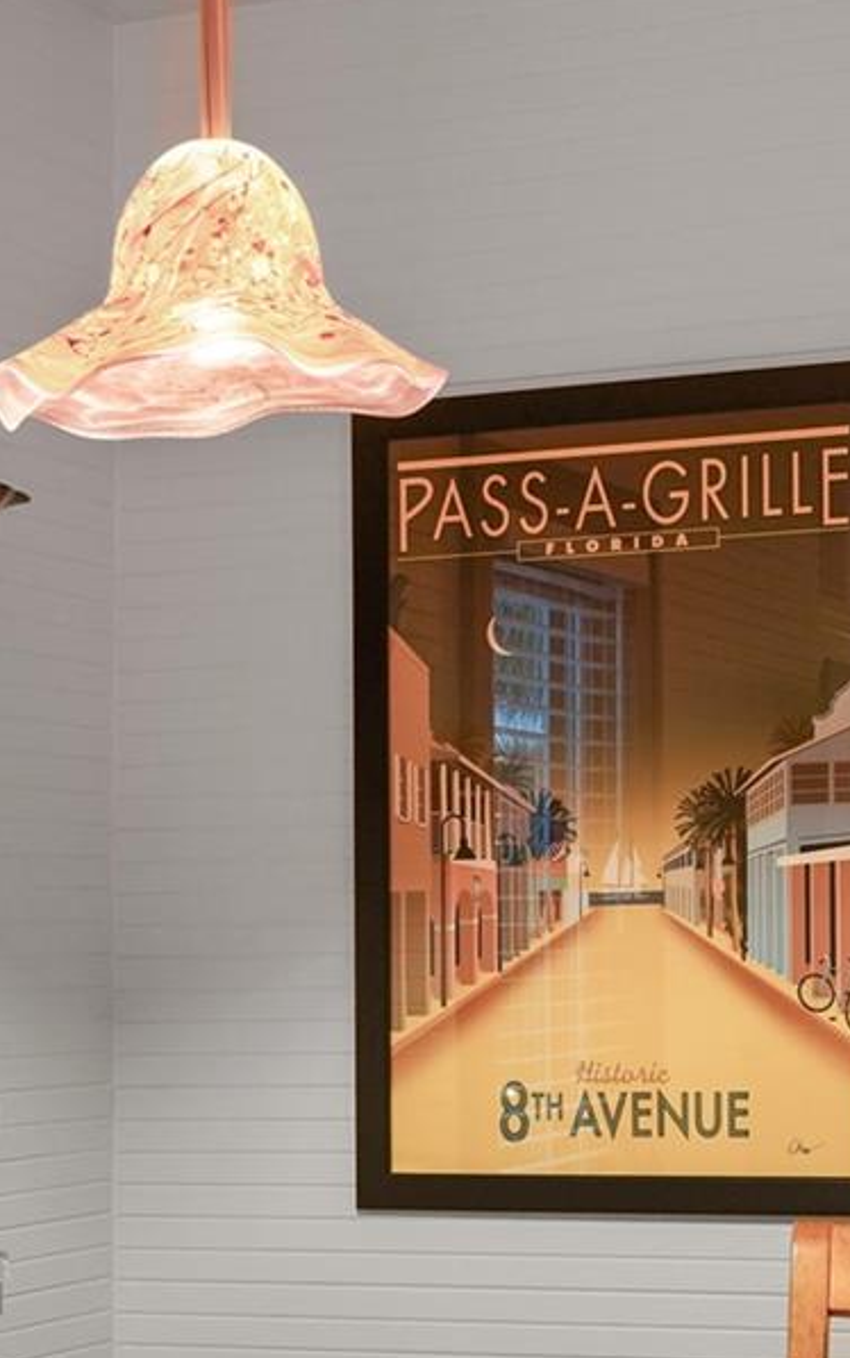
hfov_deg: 14.5
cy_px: 927
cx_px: 470
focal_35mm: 90
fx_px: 3334
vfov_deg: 22.9
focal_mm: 33
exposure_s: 1/1.25
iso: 320
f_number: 9
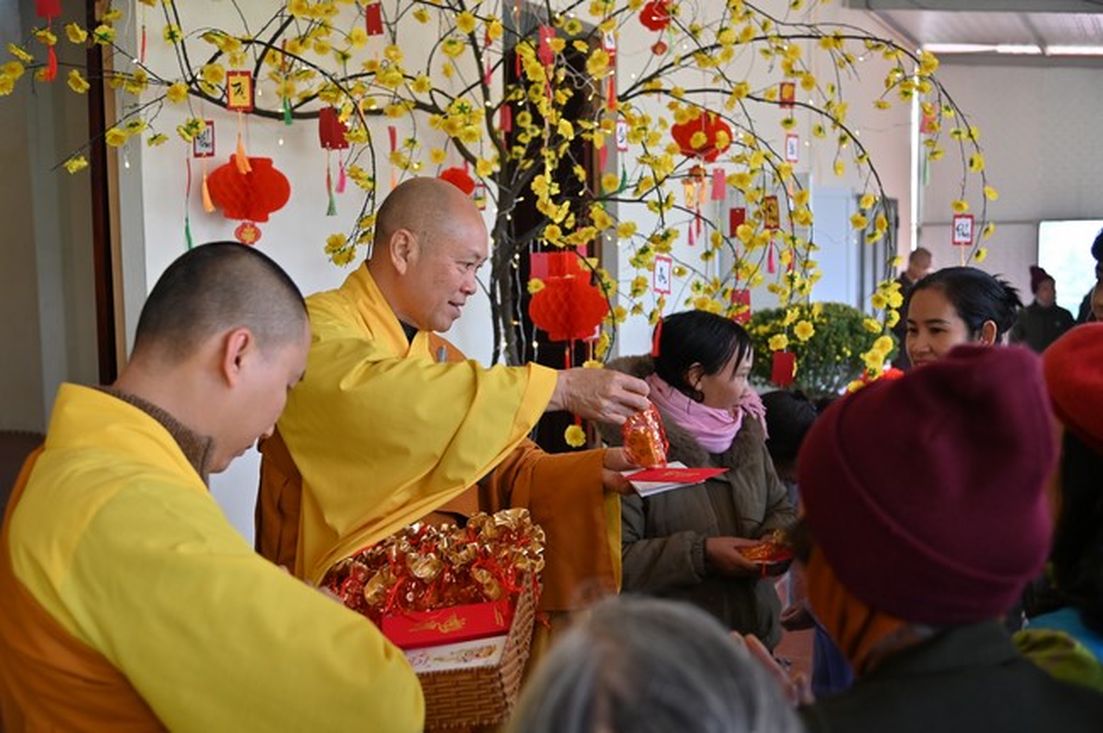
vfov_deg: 35.0
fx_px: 1163
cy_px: 366
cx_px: 552
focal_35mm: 38
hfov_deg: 50.7
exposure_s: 1/160
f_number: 4
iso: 400
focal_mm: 38
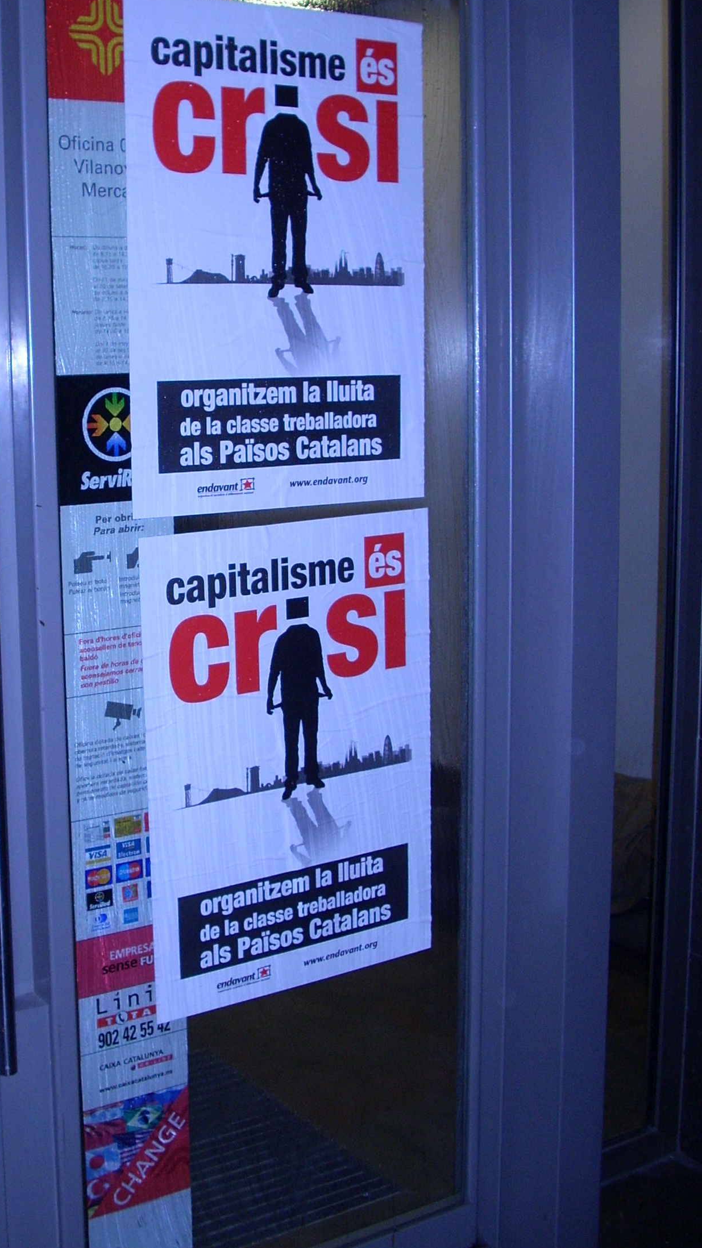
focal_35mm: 47
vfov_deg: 43.7
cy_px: 601
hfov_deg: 25.2
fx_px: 1556
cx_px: 202
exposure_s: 1/60
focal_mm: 6.2
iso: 100
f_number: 2.8
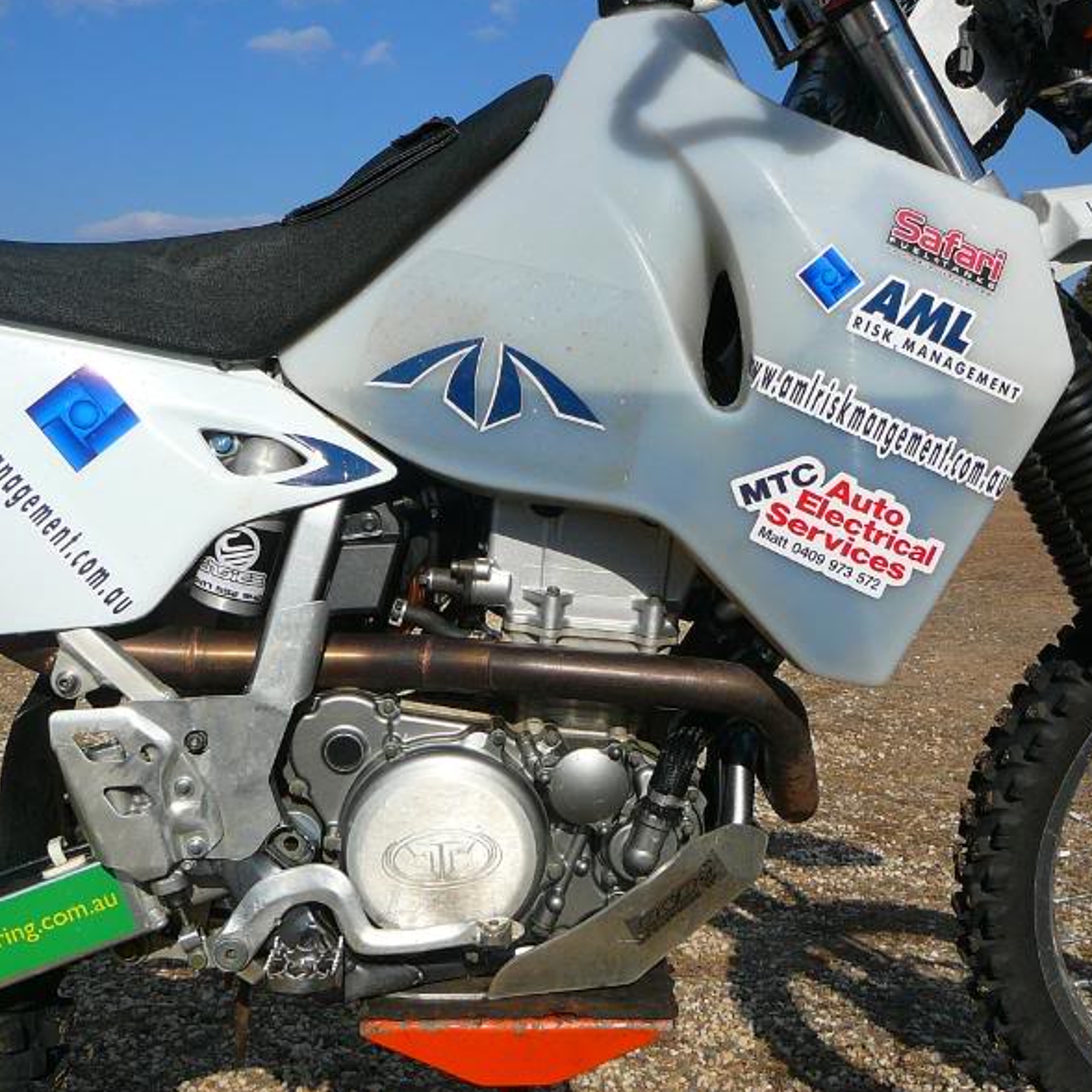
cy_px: 547
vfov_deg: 40.0
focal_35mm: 42
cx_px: 578
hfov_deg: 40.0
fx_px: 1499
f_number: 5
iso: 80
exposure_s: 1/800
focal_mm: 5.2
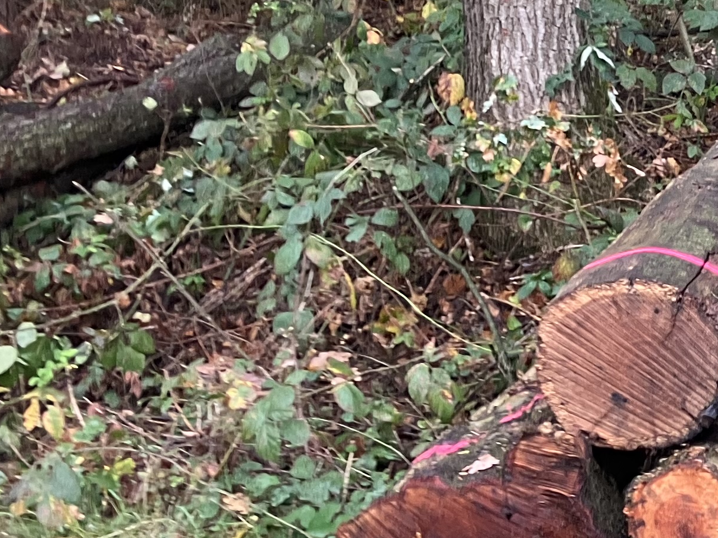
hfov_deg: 19.3
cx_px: 959
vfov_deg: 15.9
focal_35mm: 93
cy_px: 203
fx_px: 1929
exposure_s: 1/73
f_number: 1.8
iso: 80
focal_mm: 3.99
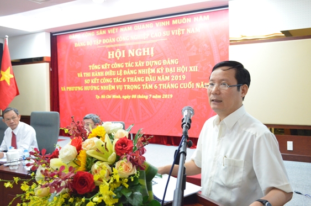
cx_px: 156
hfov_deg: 57.3
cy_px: 103
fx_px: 285
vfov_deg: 39.8
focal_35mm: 33
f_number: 3.5
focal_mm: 22
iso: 5000
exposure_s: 1/80
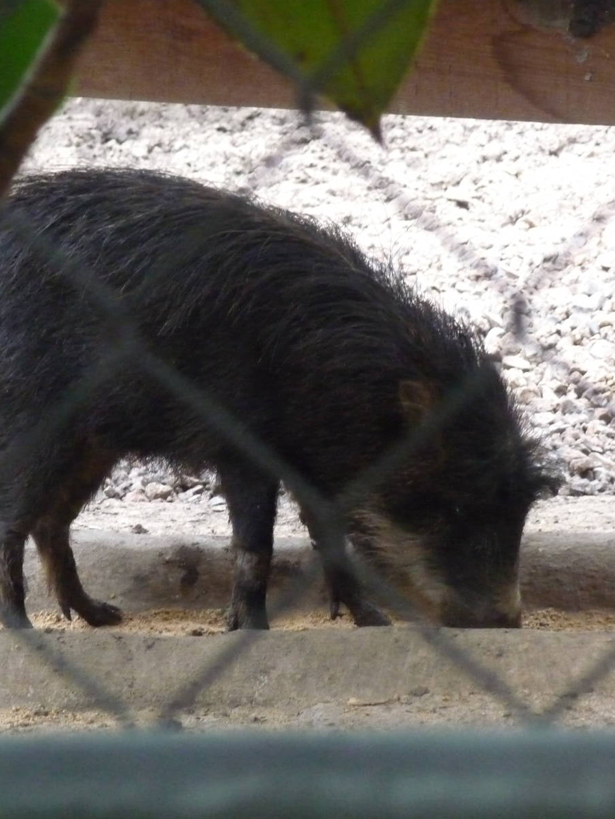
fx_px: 6300
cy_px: 410
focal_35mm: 266
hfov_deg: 5.6
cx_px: 250
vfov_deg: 7.4
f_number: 4.8
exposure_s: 1/100
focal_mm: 34.2
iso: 800
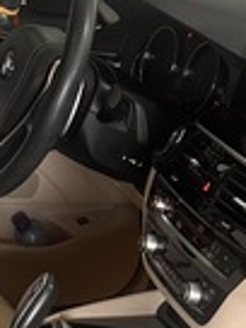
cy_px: 451
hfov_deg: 14.0
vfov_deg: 17.2
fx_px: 1004
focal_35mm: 106
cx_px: 99
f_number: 1.78
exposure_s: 1/61
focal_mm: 6.86
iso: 200
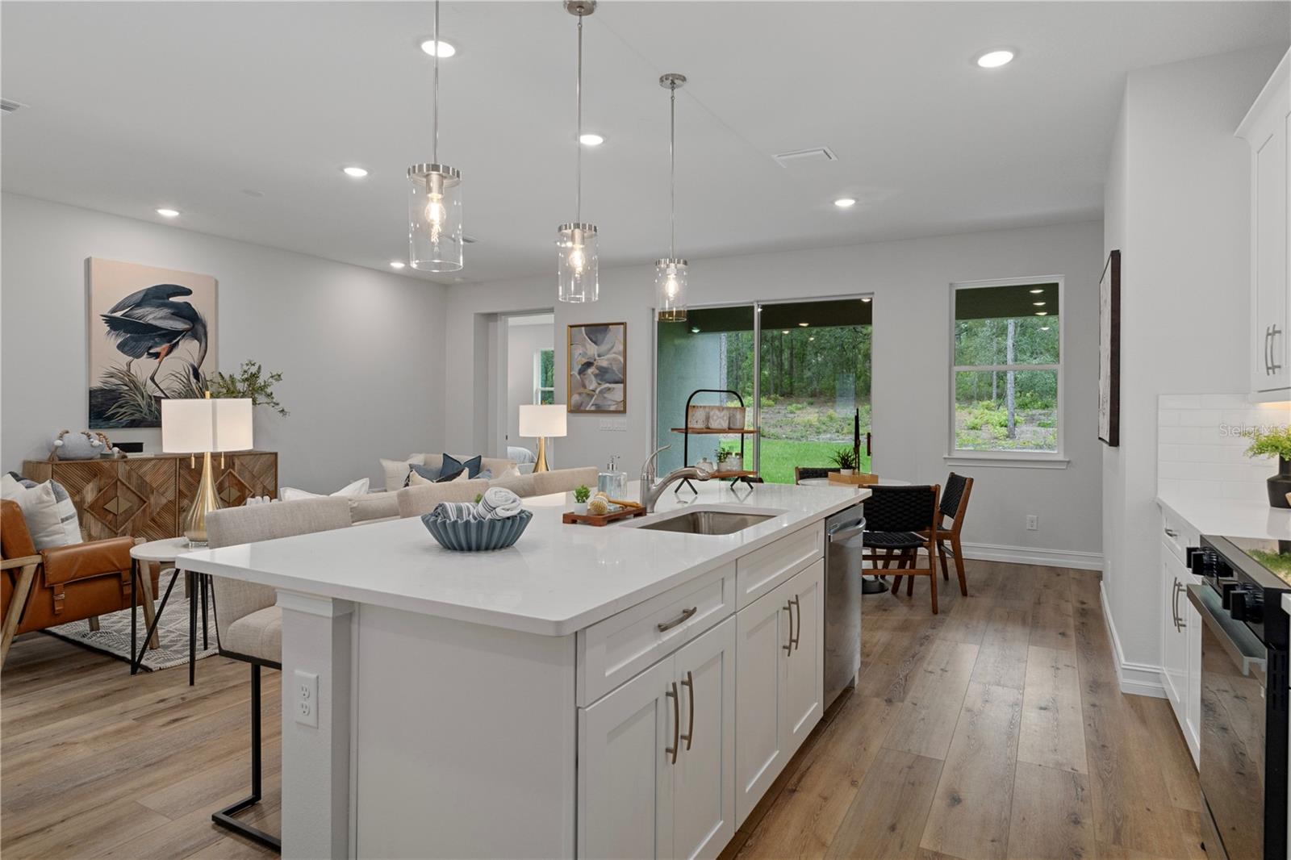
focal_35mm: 20
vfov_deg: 63.2
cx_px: 646
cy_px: 430
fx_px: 699
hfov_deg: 85.4
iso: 320
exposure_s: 1/20
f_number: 8
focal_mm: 13
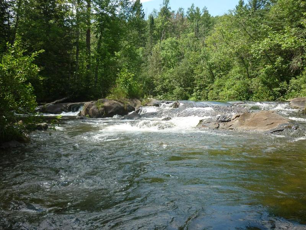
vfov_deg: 34.3
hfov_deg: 44.8
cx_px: 153
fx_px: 371
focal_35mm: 42
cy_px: 115
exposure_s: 1/500
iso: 80
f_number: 2.8
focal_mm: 5.5
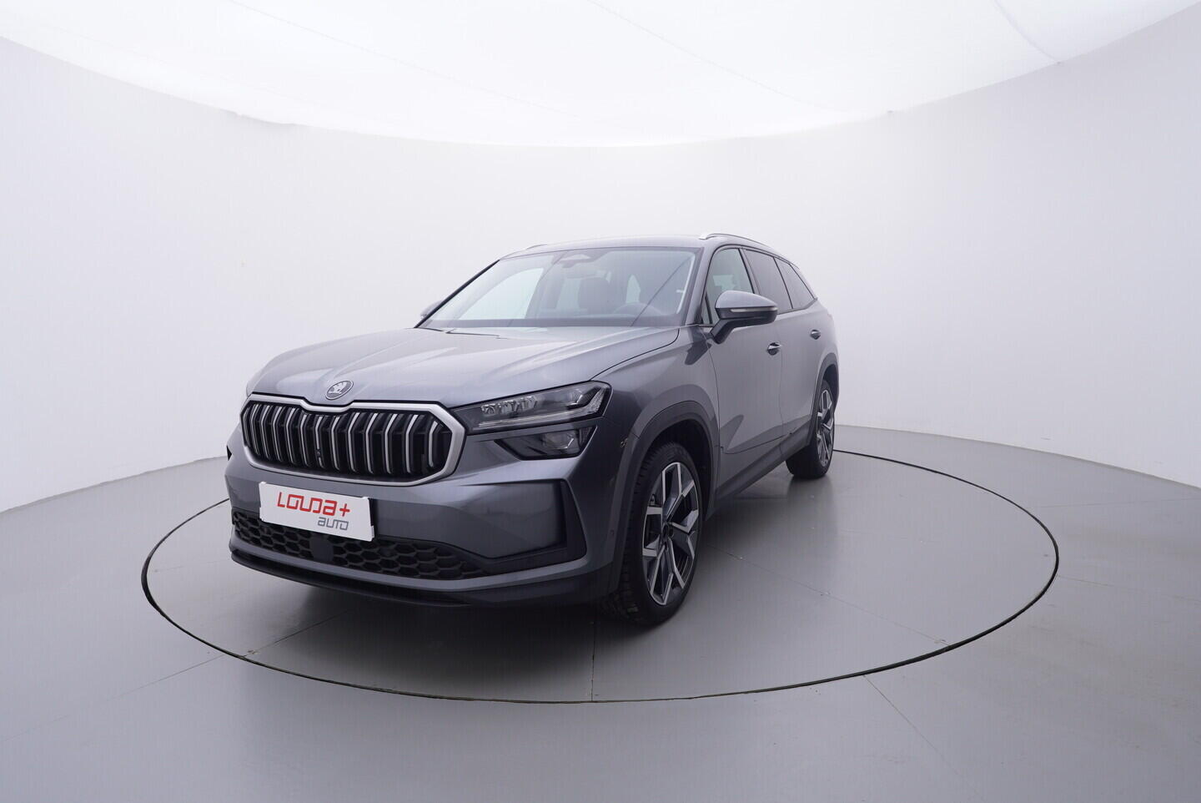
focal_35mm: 22
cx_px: 600
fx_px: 751
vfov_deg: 56.2
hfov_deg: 77.3
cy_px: 402
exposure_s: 1/80
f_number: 5
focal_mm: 15
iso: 200
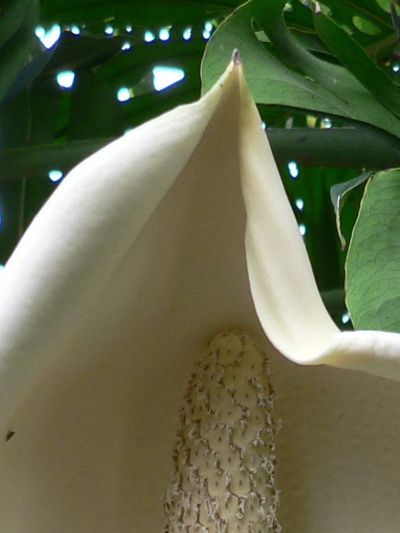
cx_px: 273
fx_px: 1895
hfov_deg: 12.0
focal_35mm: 123
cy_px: 756
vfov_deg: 15.0
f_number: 2.8
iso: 80
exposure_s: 1/40
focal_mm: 6
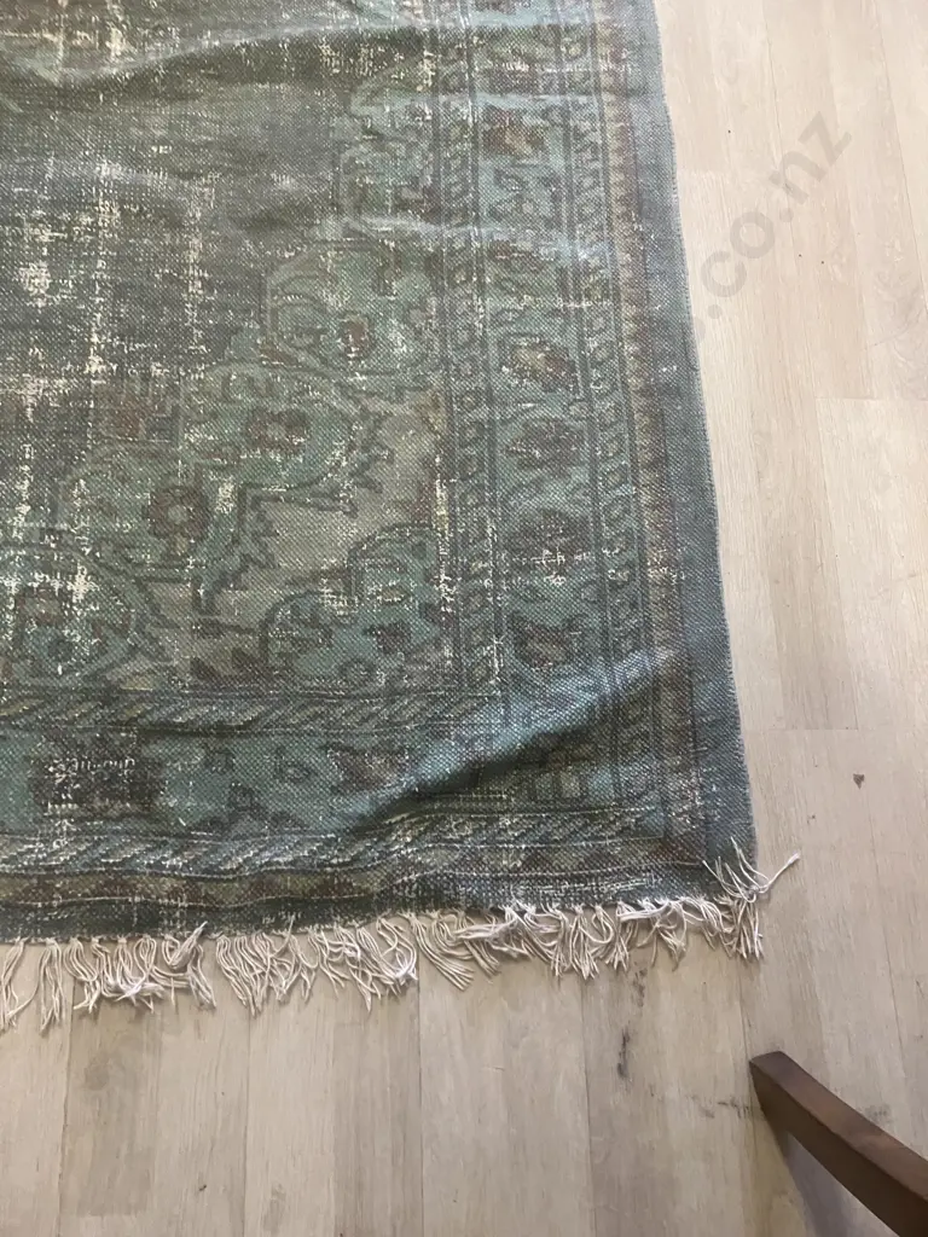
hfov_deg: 49.7
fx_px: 1001
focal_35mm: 28
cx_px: 464
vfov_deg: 63.4
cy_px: 618
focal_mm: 3.99
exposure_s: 1/50
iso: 250
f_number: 1.8
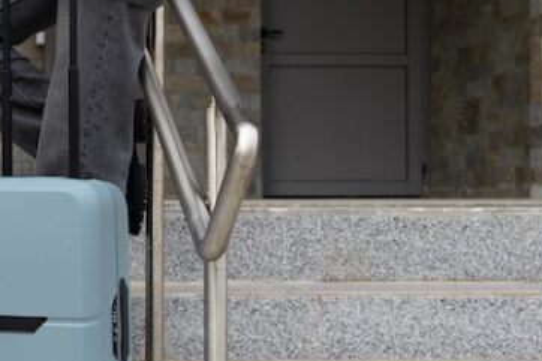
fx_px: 1309
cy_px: 179
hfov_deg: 22.7
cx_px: 36
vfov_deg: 15.7
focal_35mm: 87
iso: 160
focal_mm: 41
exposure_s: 1/250
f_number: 4.5
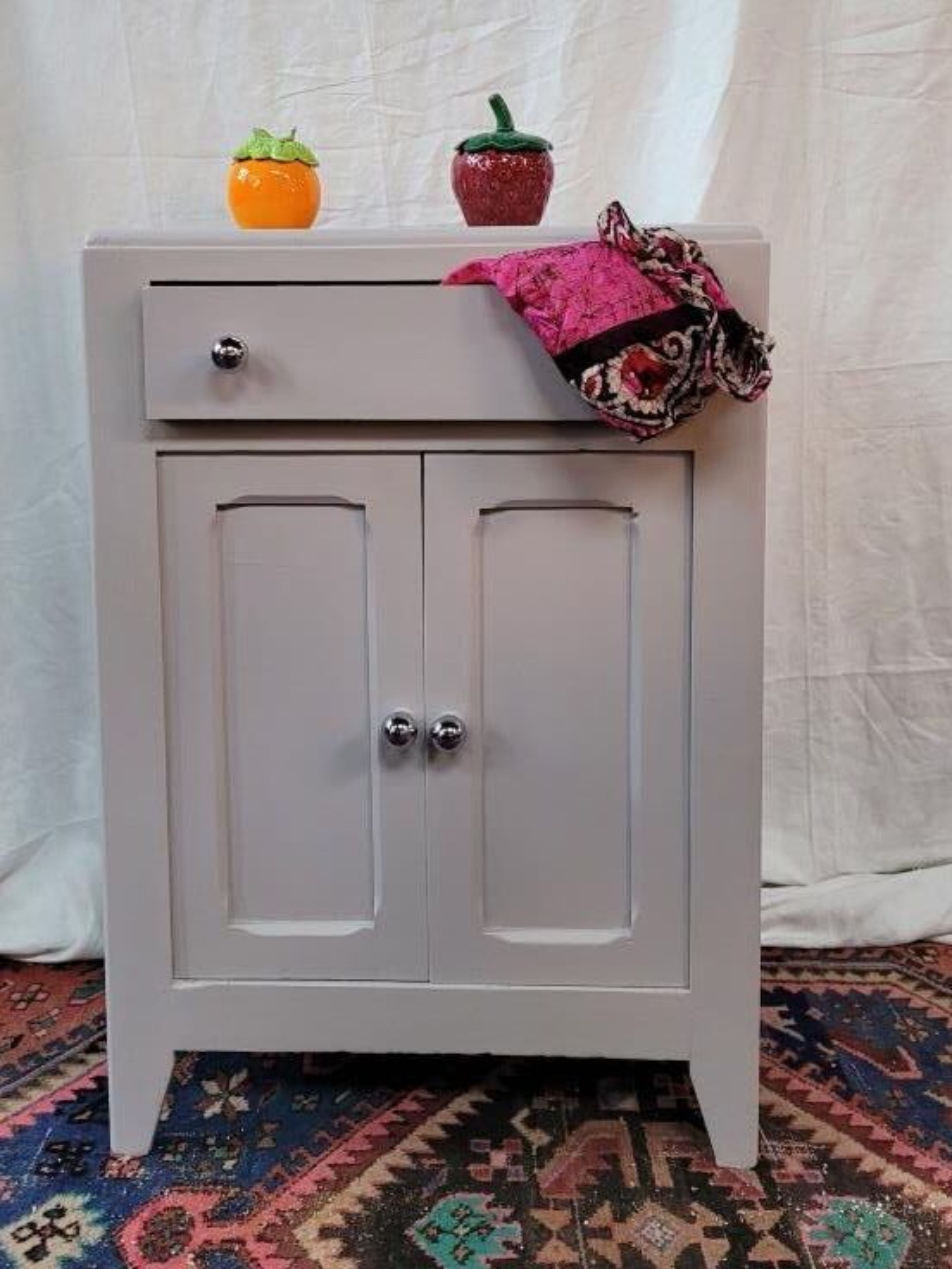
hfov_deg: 53.1
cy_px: 634
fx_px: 953
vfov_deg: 67.3
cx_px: 476
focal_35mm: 26
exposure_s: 1/100
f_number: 1.8
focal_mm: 5.4
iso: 250
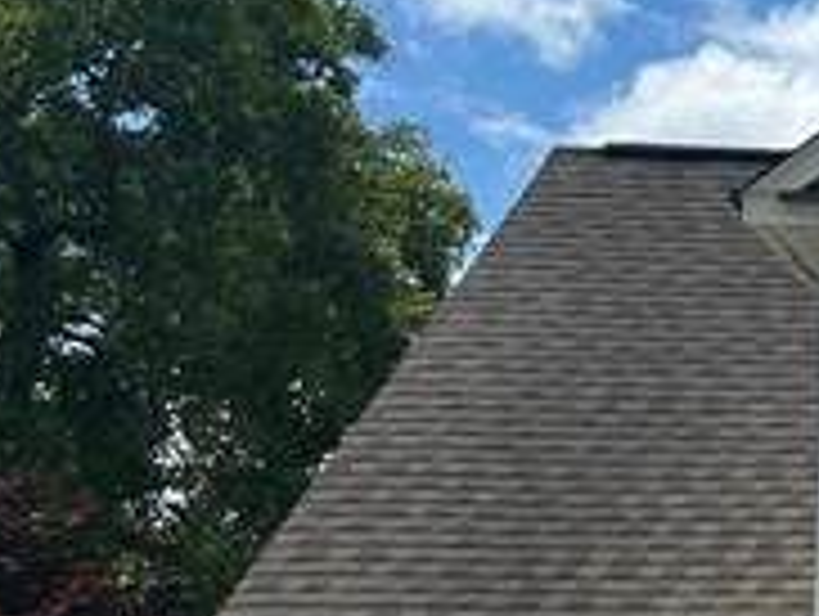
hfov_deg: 11.7
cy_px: 544
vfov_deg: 11.0
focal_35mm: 135
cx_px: 2016
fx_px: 3198
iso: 80
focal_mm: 6.86
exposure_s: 1/7576
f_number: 1.78
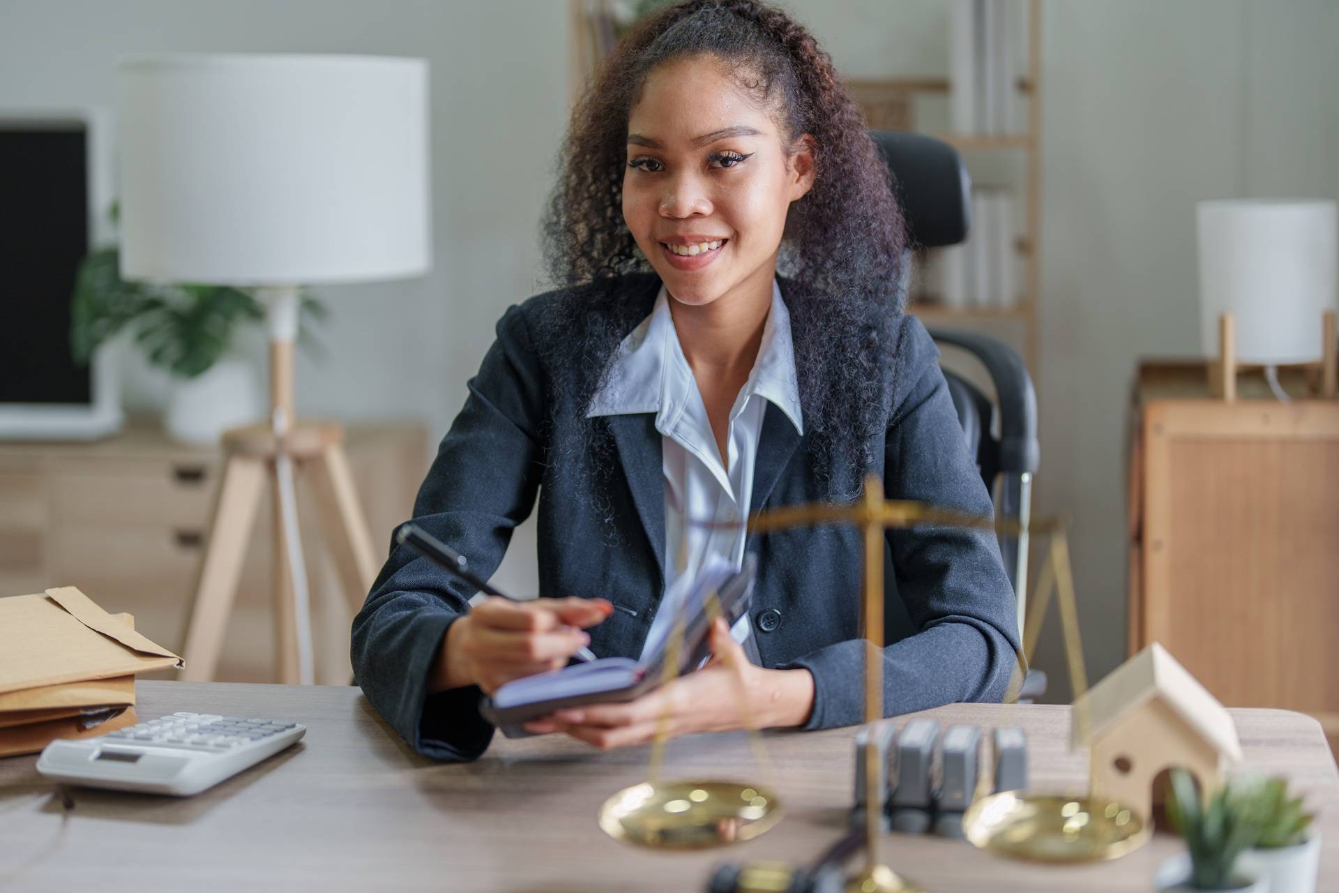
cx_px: 670
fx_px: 1860
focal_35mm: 50
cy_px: 446
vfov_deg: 27.0
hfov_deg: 39.6
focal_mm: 50
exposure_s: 1/250
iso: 160
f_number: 1.2
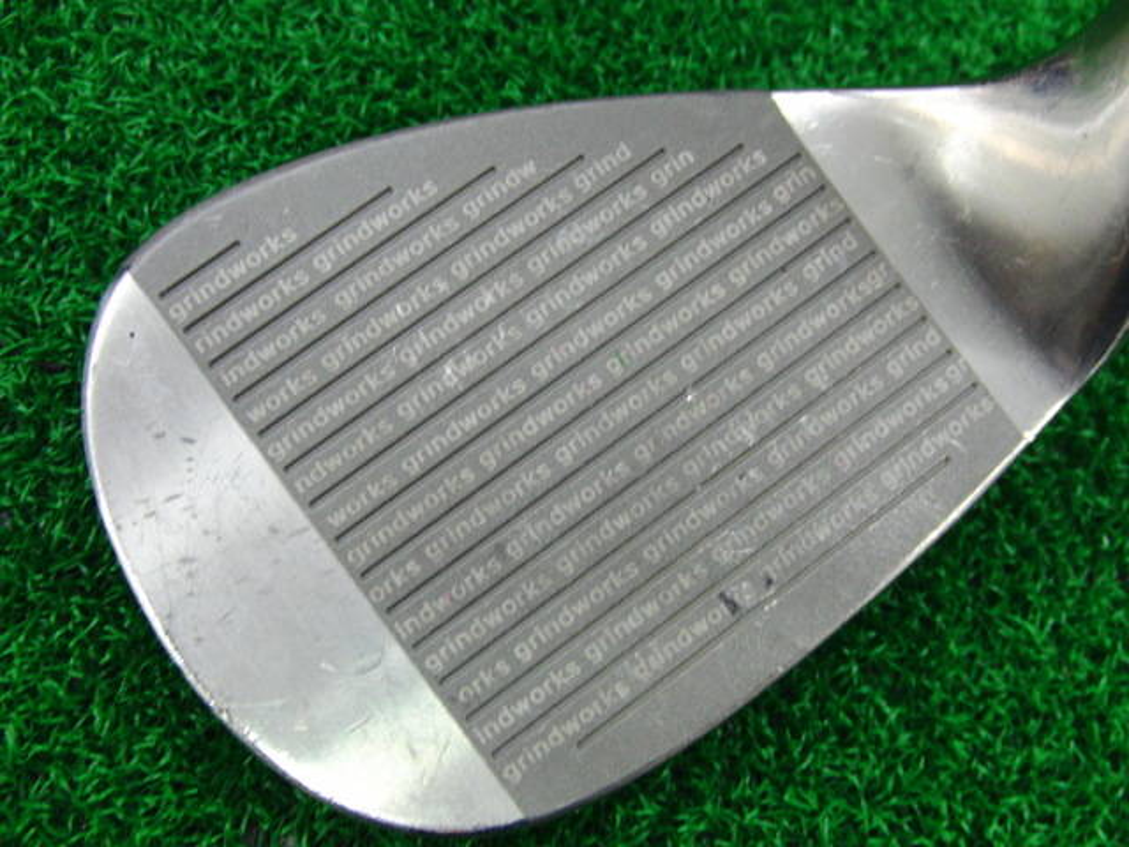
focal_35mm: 37
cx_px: 564
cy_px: 424
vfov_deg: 38.7
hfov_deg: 50.1
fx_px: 1207
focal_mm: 6.42
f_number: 3.6
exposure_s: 1/40
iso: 400
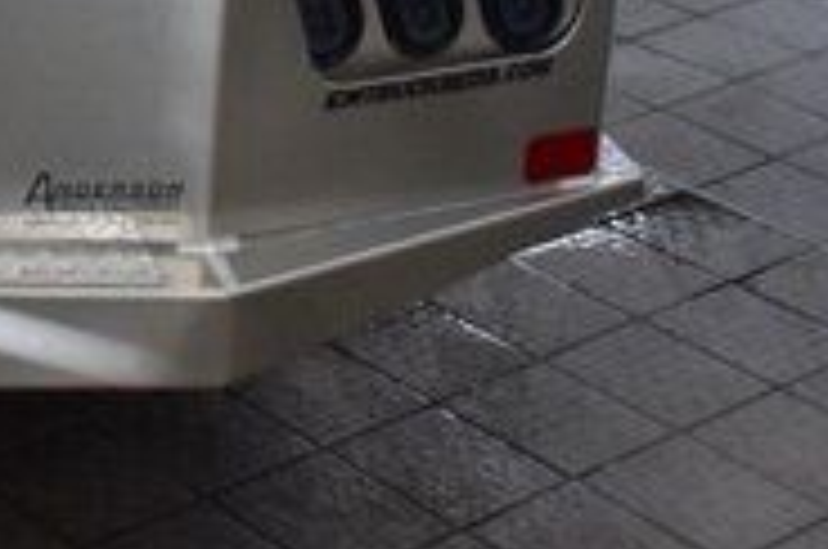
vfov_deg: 11.2
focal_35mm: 115
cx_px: -531
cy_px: -358
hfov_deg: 15.9
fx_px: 2640
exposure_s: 1/60
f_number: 8
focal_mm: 22
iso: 1250
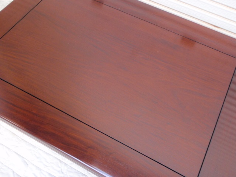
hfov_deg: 51.4
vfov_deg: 39.7
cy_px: 88
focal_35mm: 36
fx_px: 245
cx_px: 118
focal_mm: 6.53
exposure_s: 1/15
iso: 200
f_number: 4.1
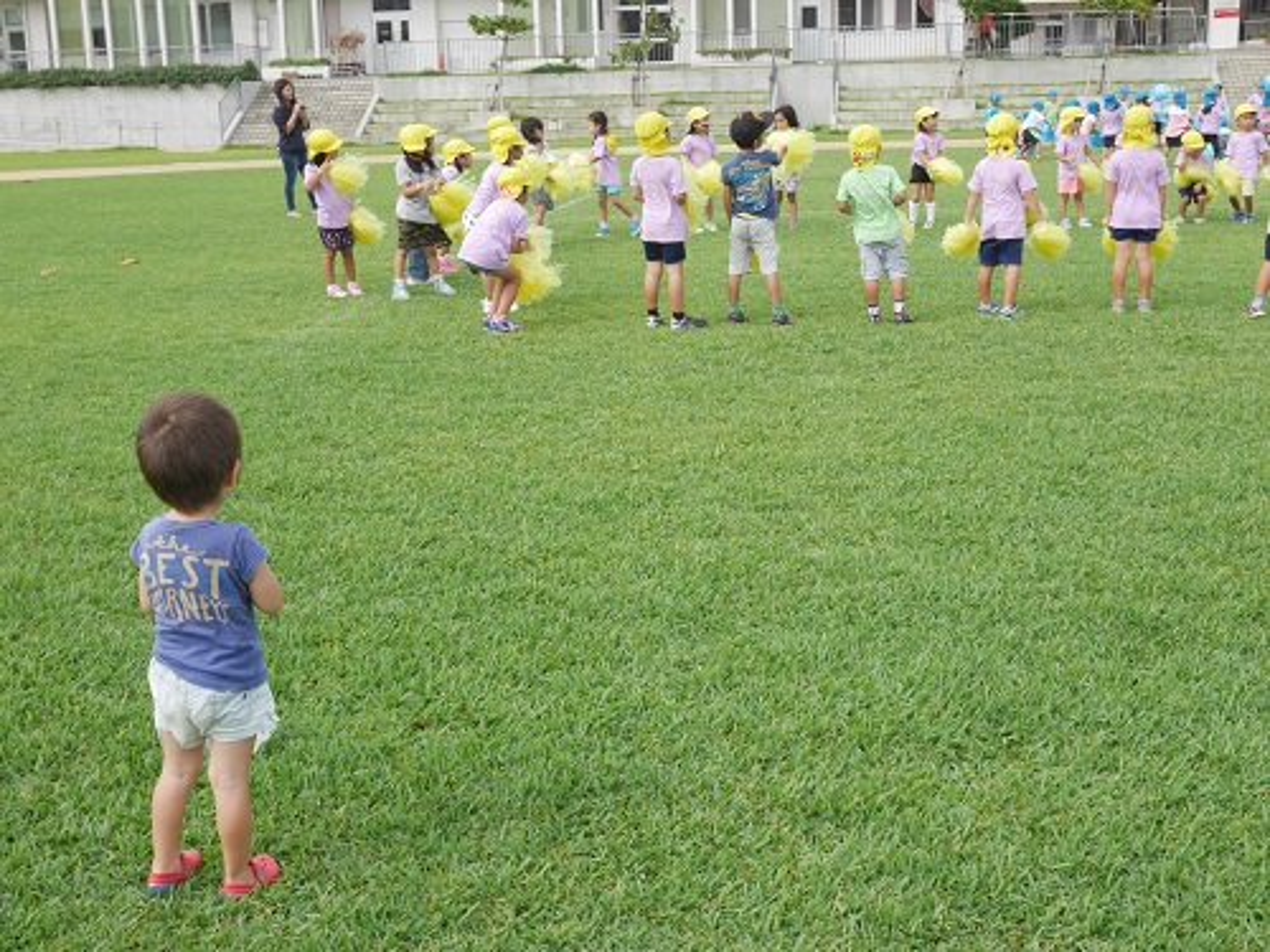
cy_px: 476
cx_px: 635
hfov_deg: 41.2
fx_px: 1688
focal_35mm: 46
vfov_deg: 31.5
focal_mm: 23
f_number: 7.1
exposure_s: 1/250
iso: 200
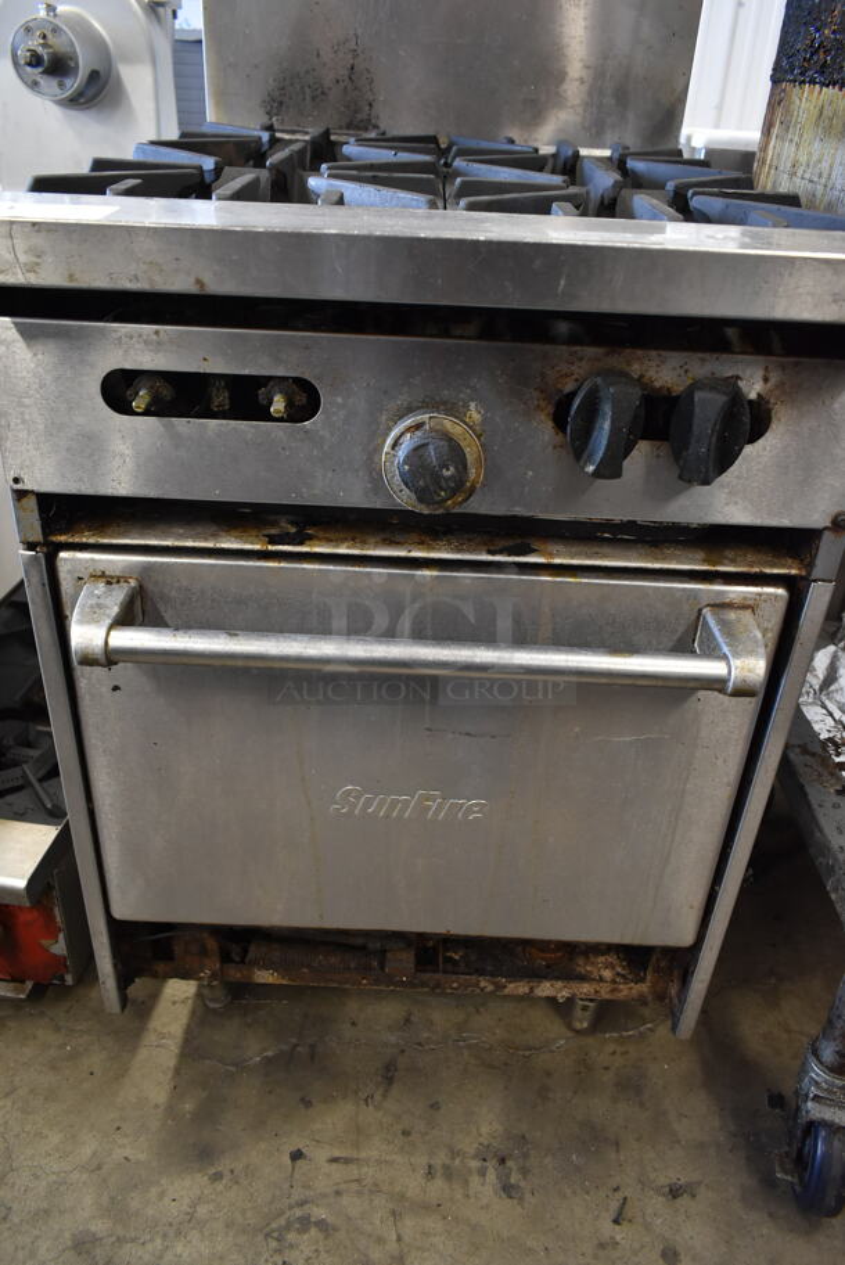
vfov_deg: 67.3
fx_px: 949
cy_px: 632
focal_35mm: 27
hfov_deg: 48.0
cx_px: 422
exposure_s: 1/30
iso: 1100
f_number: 3.5
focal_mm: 18
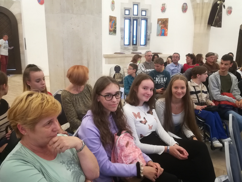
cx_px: 121
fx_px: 196
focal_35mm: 28
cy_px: 91
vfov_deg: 49.7
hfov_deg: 63.4
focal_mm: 3.83
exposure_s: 1/25
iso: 400
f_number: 2.2
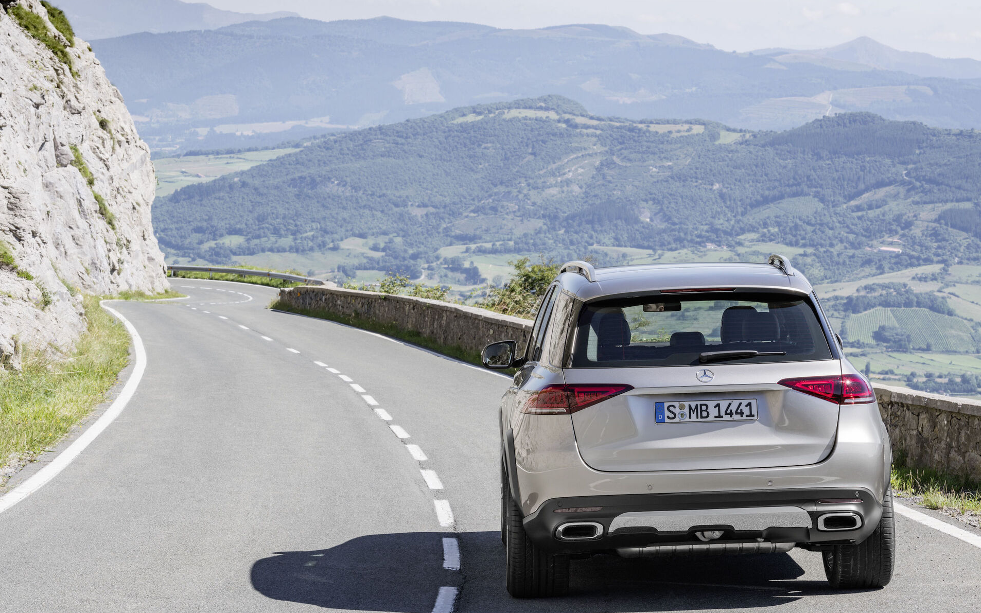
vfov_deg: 11.4
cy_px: 310
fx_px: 3074
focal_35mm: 115
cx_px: 494
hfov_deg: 18.1
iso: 100
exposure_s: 1/60
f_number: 16
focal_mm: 112
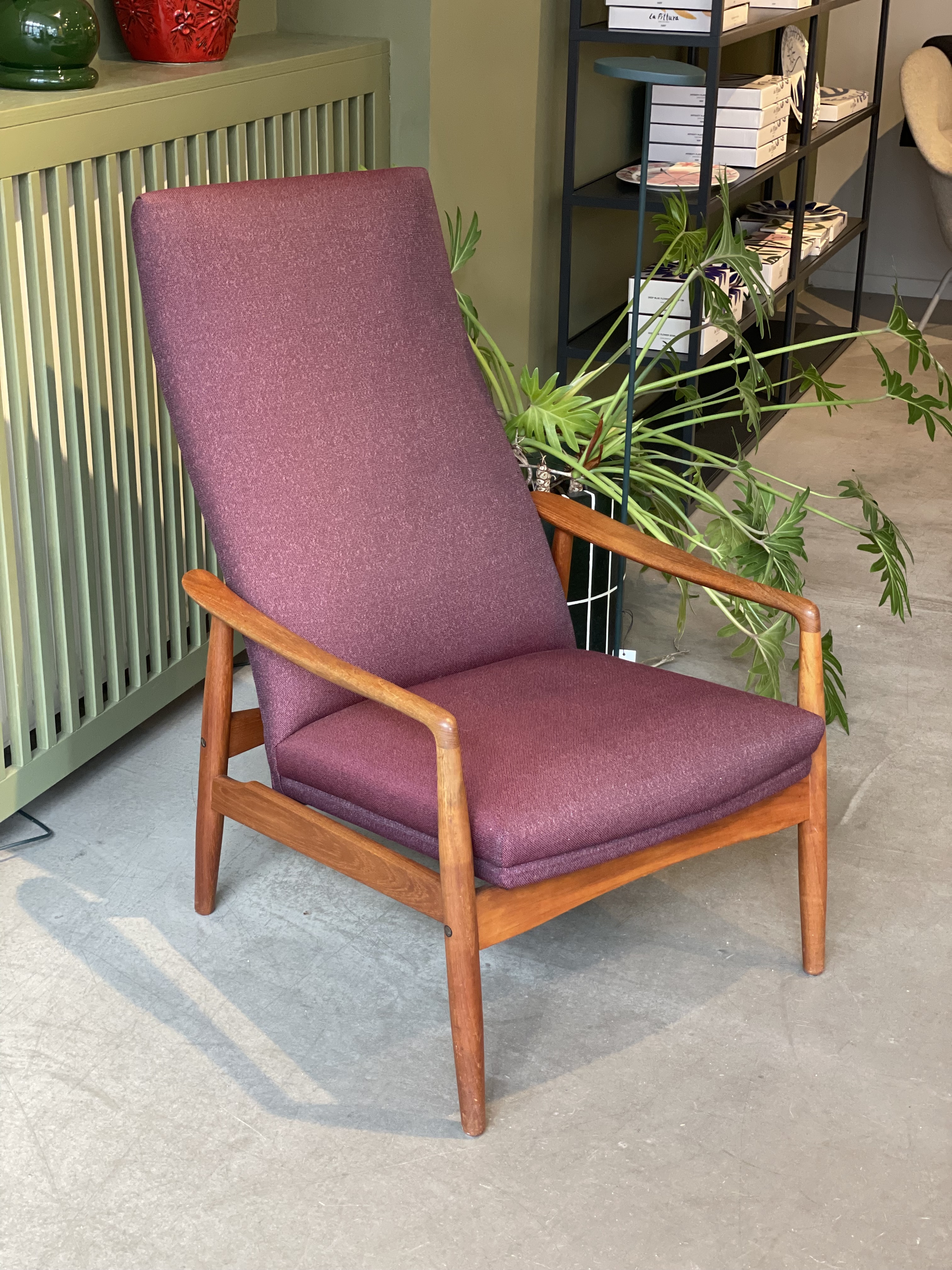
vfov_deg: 36.8
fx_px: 1907
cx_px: 476
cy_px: 635
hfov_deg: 28.0
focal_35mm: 52
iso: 160
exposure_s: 1/33
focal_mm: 6
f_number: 2
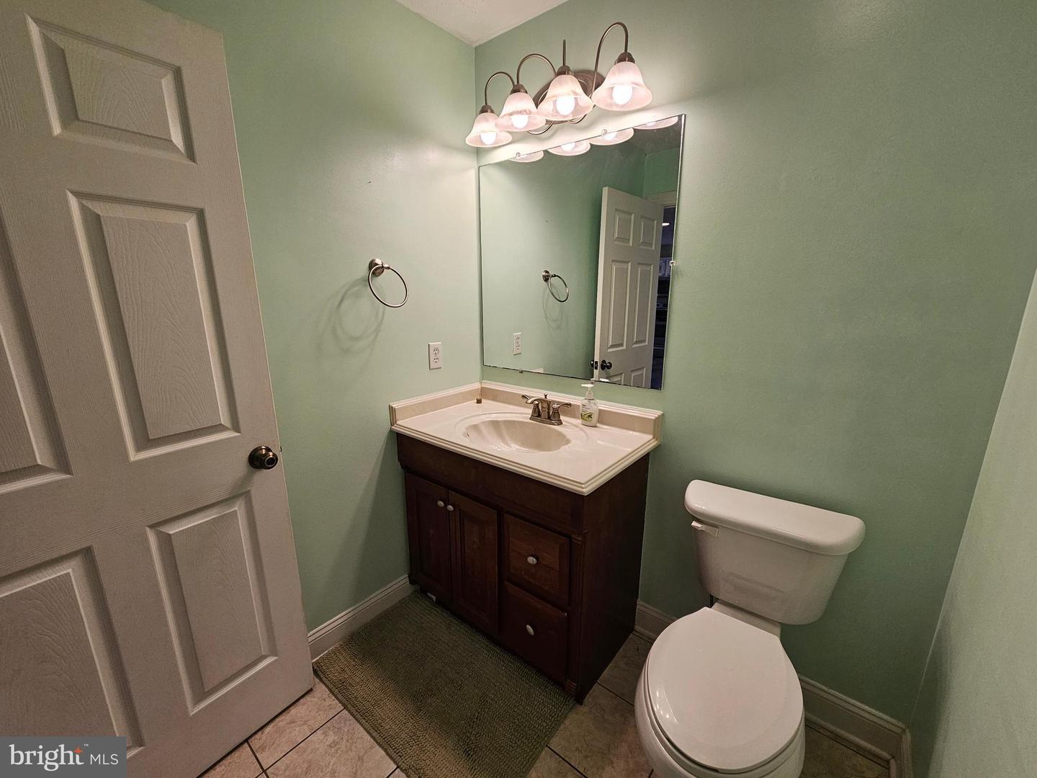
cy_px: 389
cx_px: 518
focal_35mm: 13
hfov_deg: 106.2
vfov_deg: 89.9
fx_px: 389
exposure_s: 1/120
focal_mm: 2.2
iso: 80
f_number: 2.2
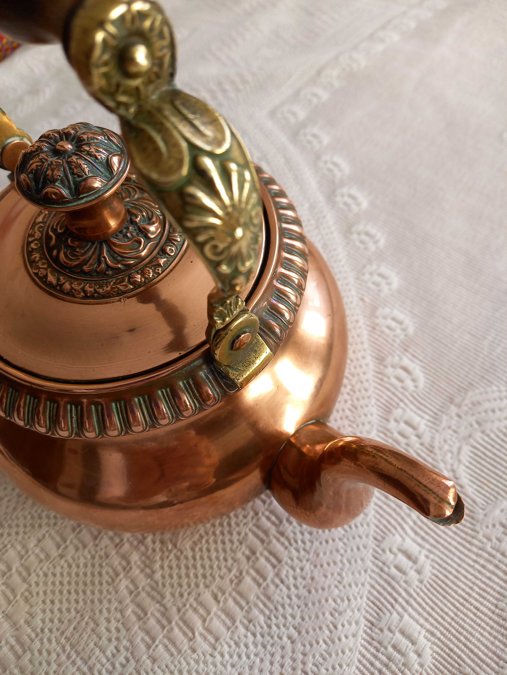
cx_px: 254
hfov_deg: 54.9
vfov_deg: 69.4
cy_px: 338
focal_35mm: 25
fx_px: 488
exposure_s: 1/100
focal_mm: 4.6
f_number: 2
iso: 100
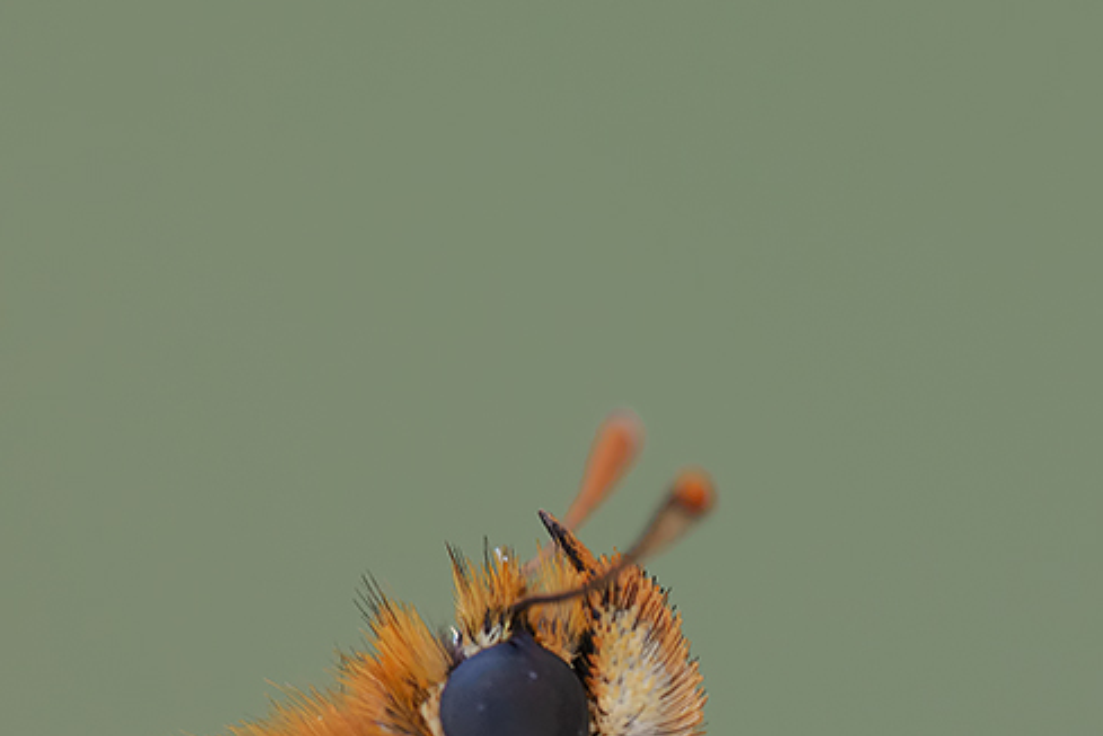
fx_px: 16911
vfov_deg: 2.5
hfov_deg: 3.7
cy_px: 1113
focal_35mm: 552
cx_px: 478
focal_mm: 180
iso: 500
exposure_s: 1/13
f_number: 16
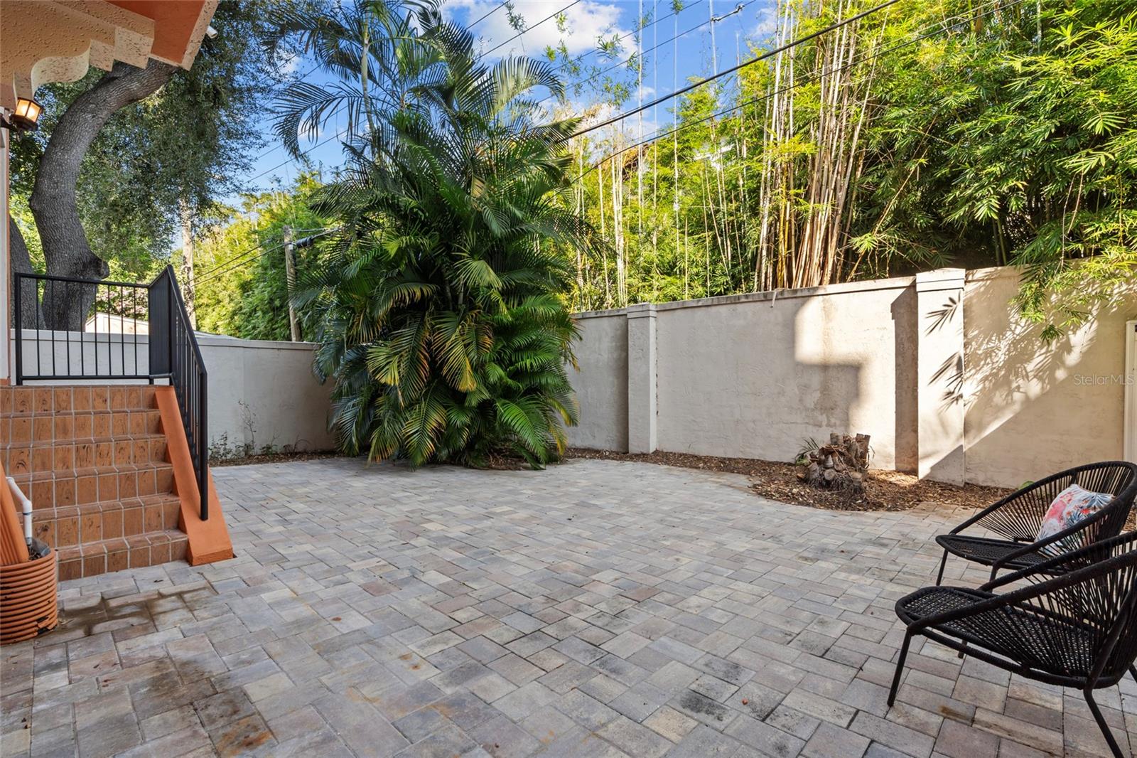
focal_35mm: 16
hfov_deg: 96.7
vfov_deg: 73.7
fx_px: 505
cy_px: 379
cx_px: 568
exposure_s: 1/30
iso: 250
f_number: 9
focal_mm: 16
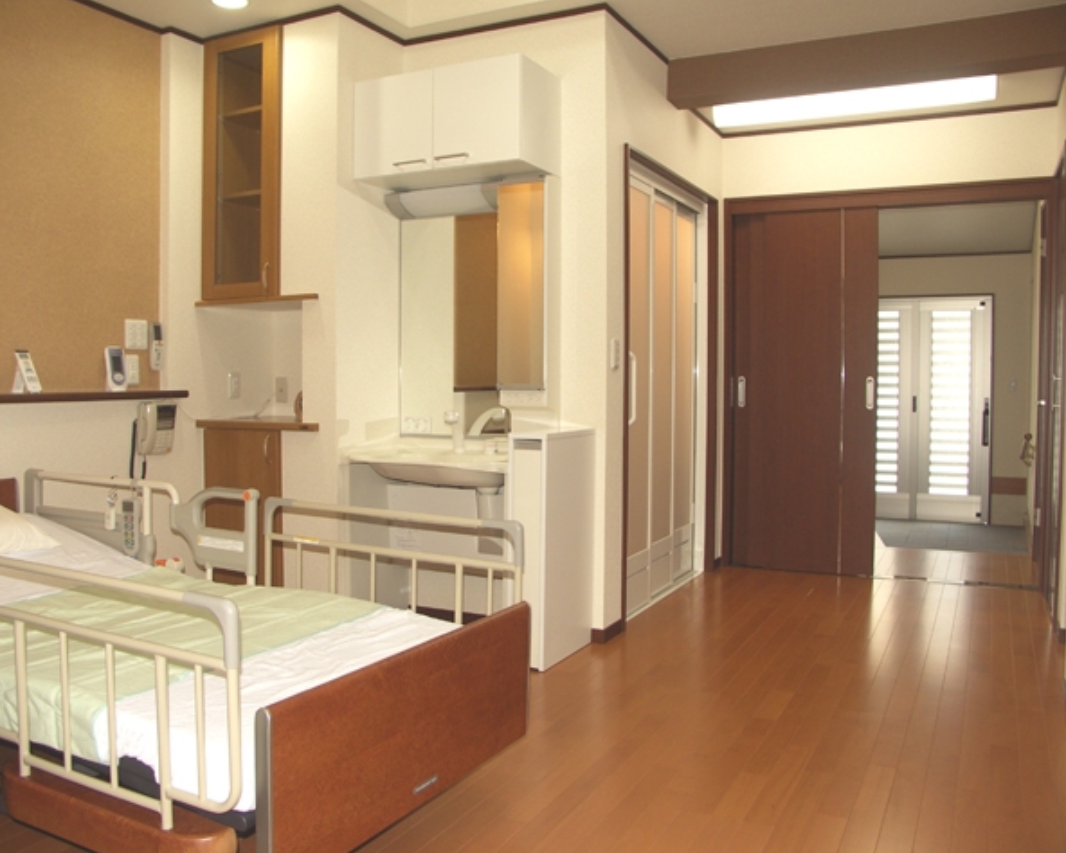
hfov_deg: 58.7
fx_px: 947
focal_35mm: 30
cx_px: 506
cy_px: 416
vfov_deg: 48.5
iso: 100
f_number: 2.8
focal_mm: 7.2
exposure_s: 1/50
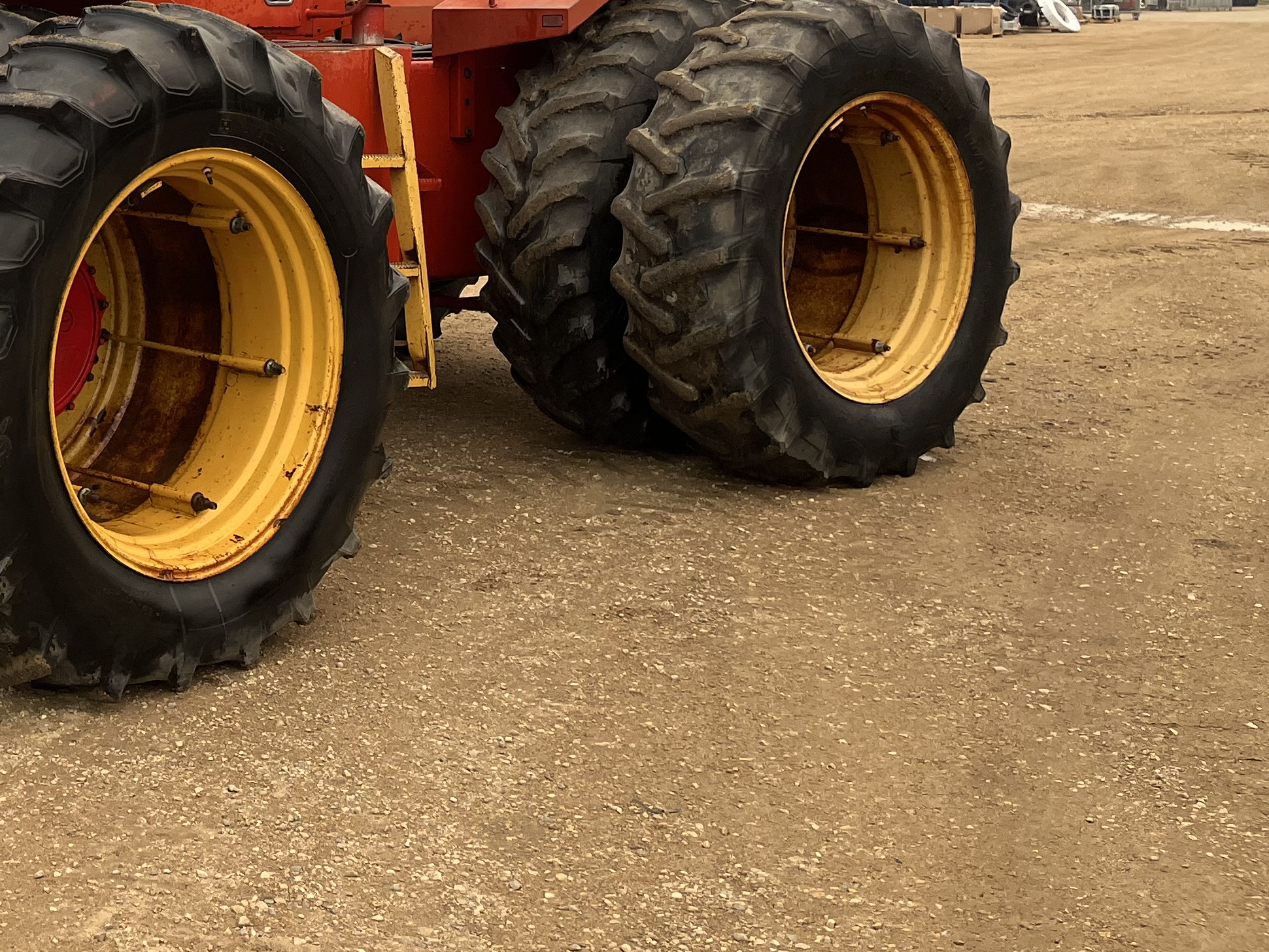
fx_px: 1980
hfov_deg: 32.6
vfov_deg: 25.8
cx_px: -4
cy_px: 16
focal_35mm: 54
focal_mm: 5.1
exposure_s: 1/1748
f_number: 1.6
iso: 50
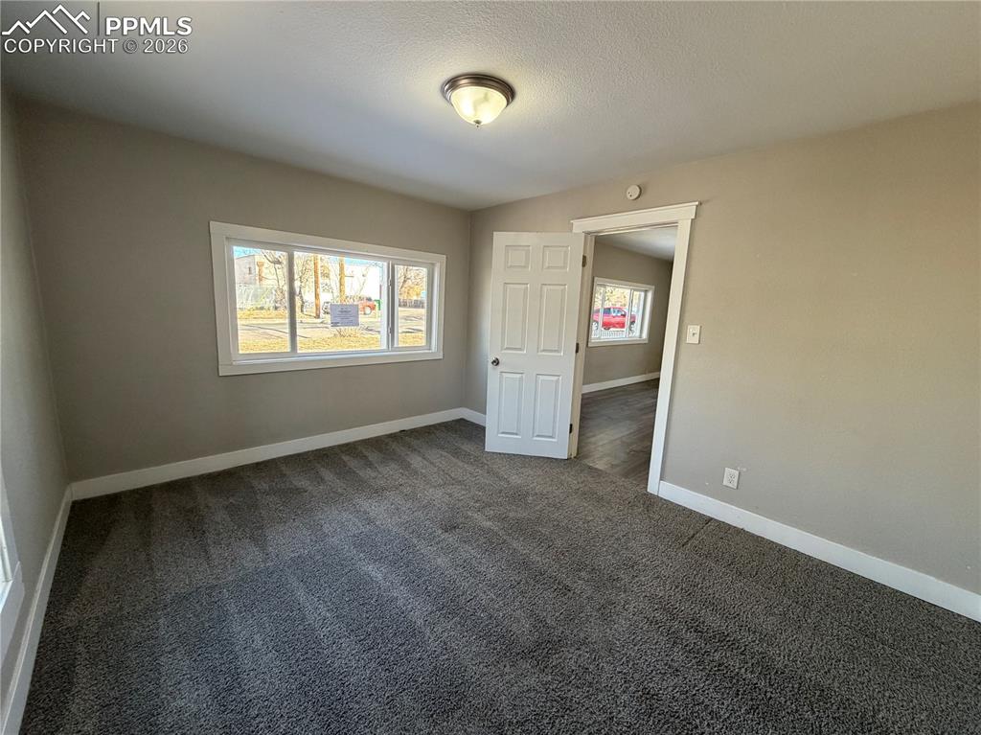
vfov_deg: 85.6
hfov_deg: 102.1
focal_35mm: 14
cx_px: 490
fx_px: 397
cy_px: 368
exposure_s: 1/120
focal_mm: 2.22
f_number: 2.2
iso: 200
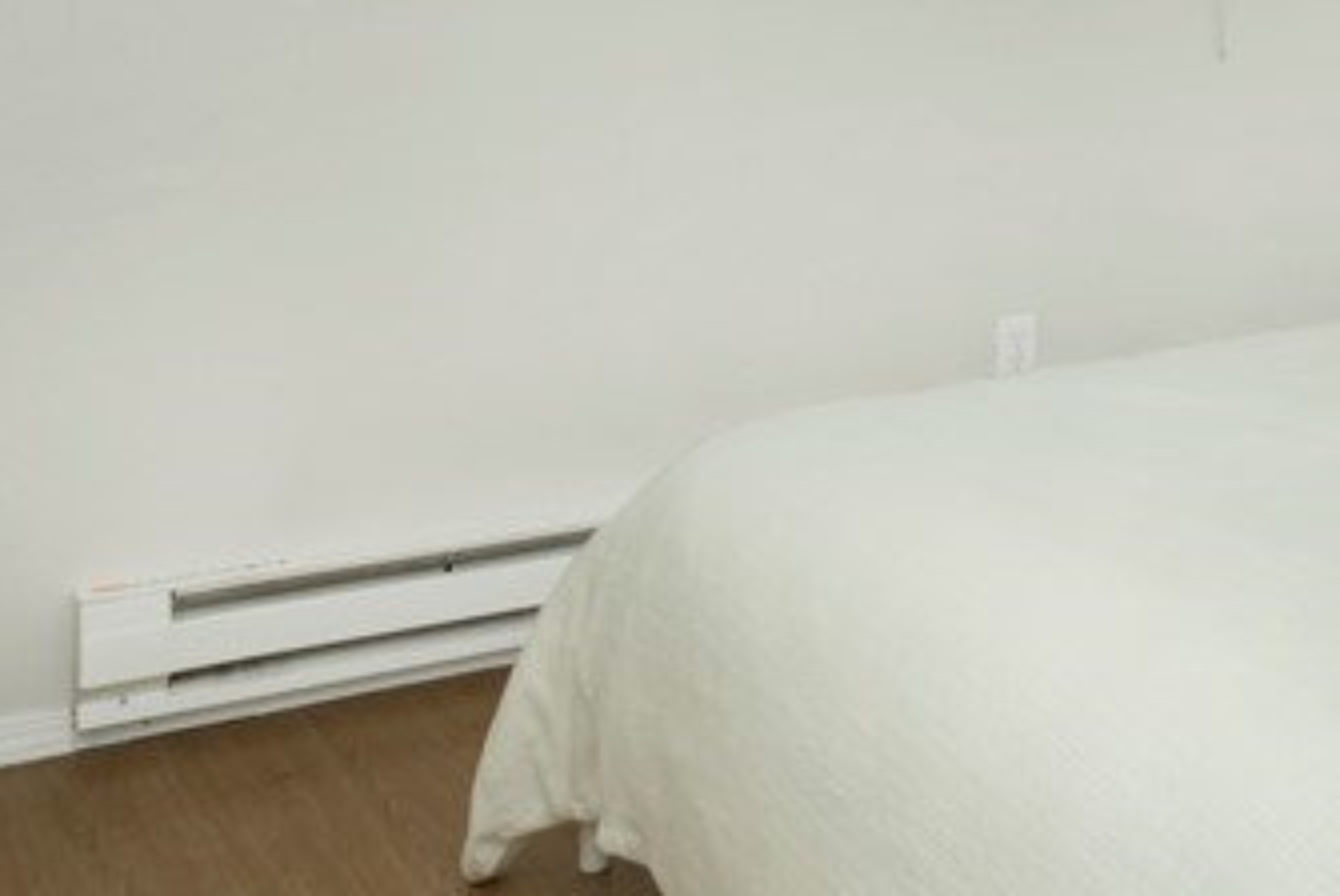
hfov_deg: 31.2
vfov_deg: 23.7
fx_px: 2049
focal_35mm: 55
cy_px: 8
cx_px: 1558
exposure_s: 1/200
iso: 500
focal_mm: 17
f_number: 8
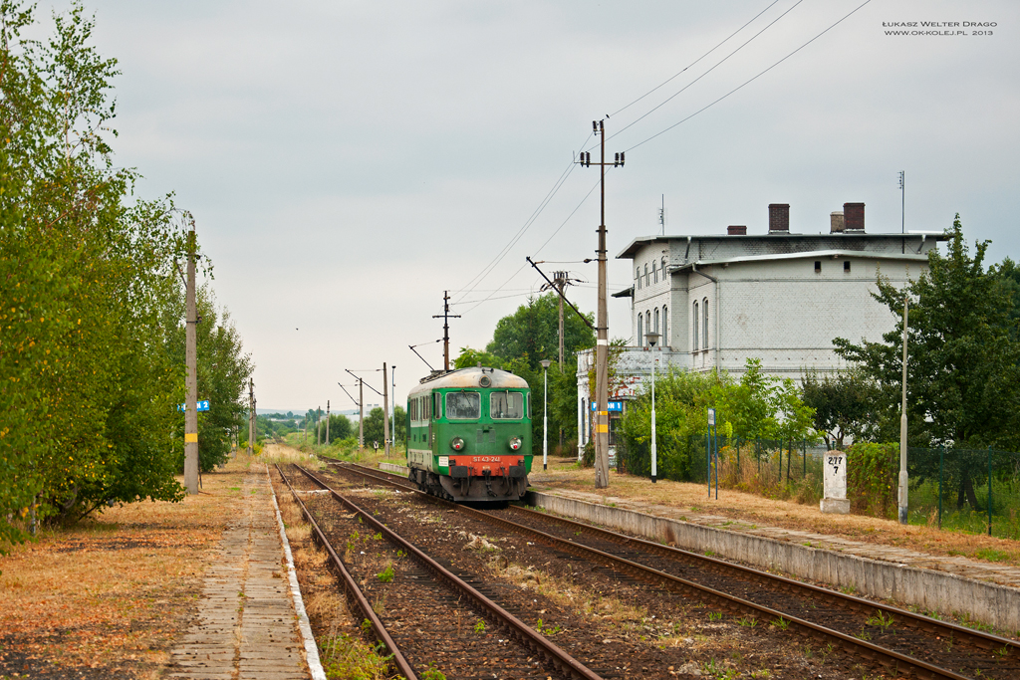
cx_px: 510
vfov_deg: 18.2
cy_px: 340
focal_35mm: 75
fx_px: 2125
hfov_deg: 27.0
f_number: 5
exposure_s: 1/200
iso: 250
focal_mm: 50
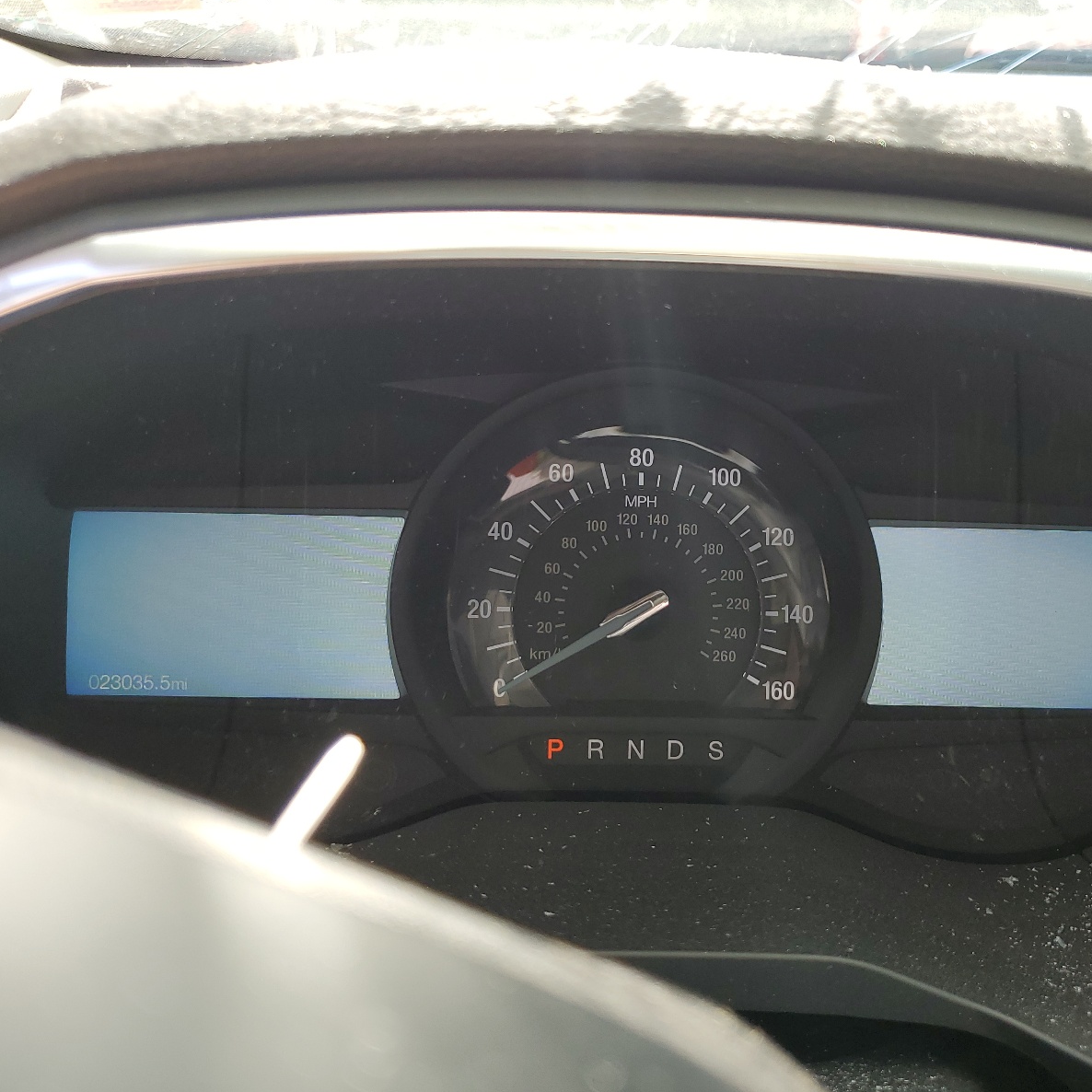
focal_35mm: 31
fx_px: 1106
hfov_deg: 52.1
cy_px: 542
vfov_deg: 52.5
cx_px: 663
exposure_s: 1/222
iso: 50
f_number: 1.5
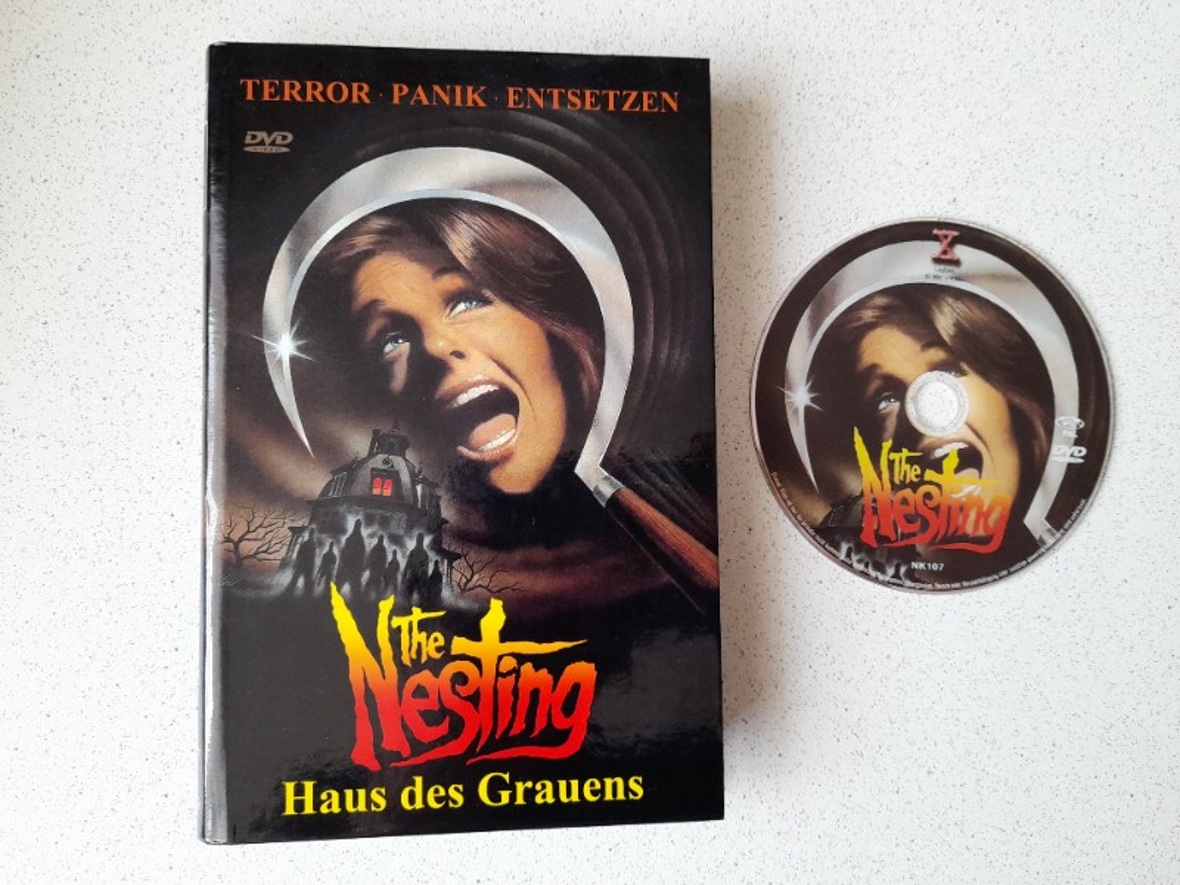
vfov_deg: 54.9
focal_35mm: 25
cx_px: 590
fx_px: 852
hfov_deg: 69.4
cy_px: 442
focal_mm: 4.6
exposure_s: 1/60
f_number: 2
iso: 125
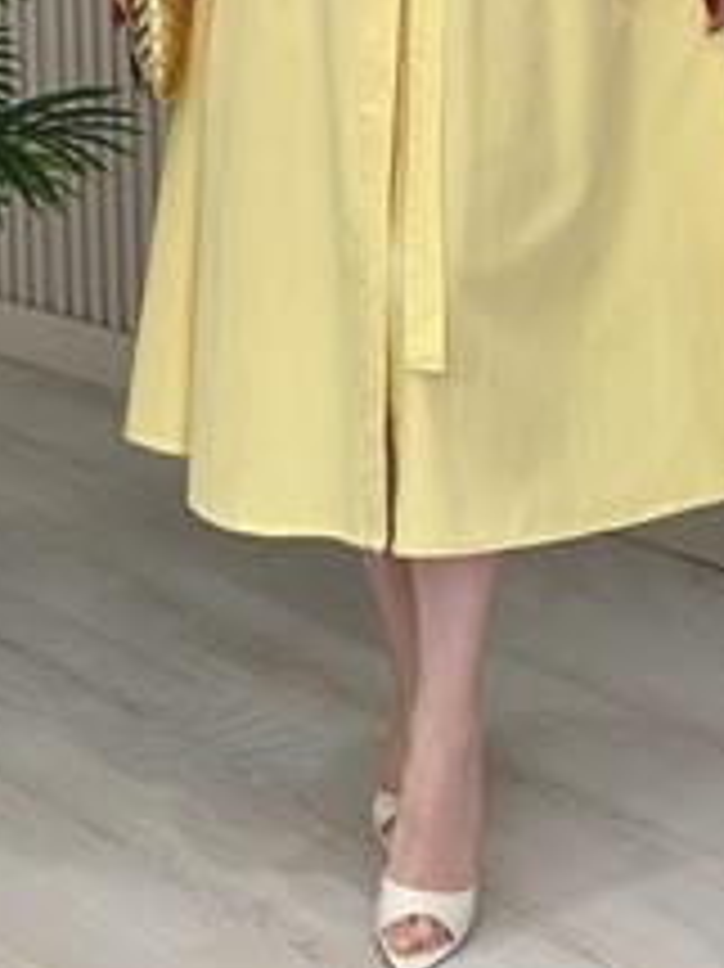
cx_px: 432
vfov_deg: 15.9
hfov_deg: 12.4
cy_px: -214
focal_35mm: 119
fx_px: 3322
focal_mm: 6.86
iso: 80
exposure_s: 1/401
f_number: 1.78
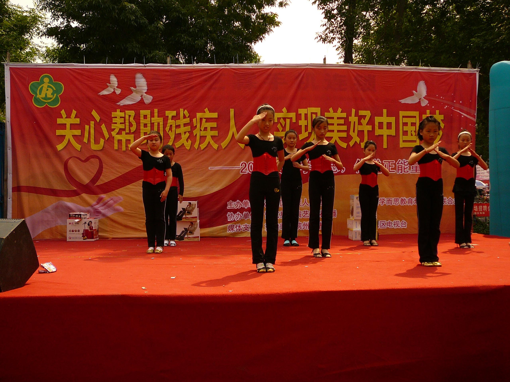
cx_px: 255
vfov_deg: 40.7
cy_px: 191
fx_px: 516
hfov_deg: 52.6
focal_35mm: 35
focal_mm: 5.2
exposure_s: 1/800
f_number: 2.8
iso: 80
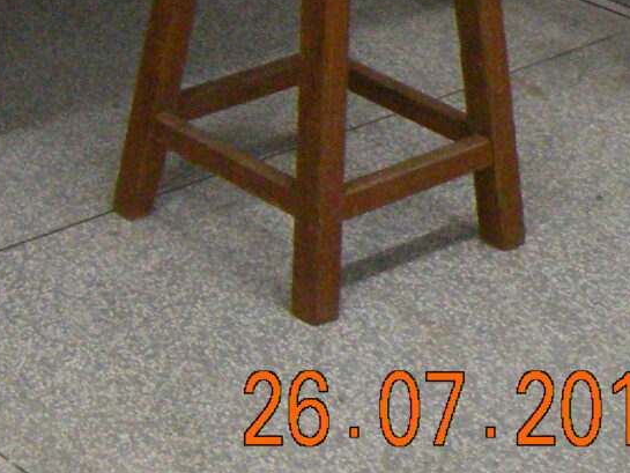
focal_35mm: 155
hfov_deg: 12.1
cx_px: -327
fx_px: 2822
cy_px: -470
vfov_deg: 9.0
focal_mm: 5.8
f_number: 3.2
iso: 374
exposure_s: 1/60
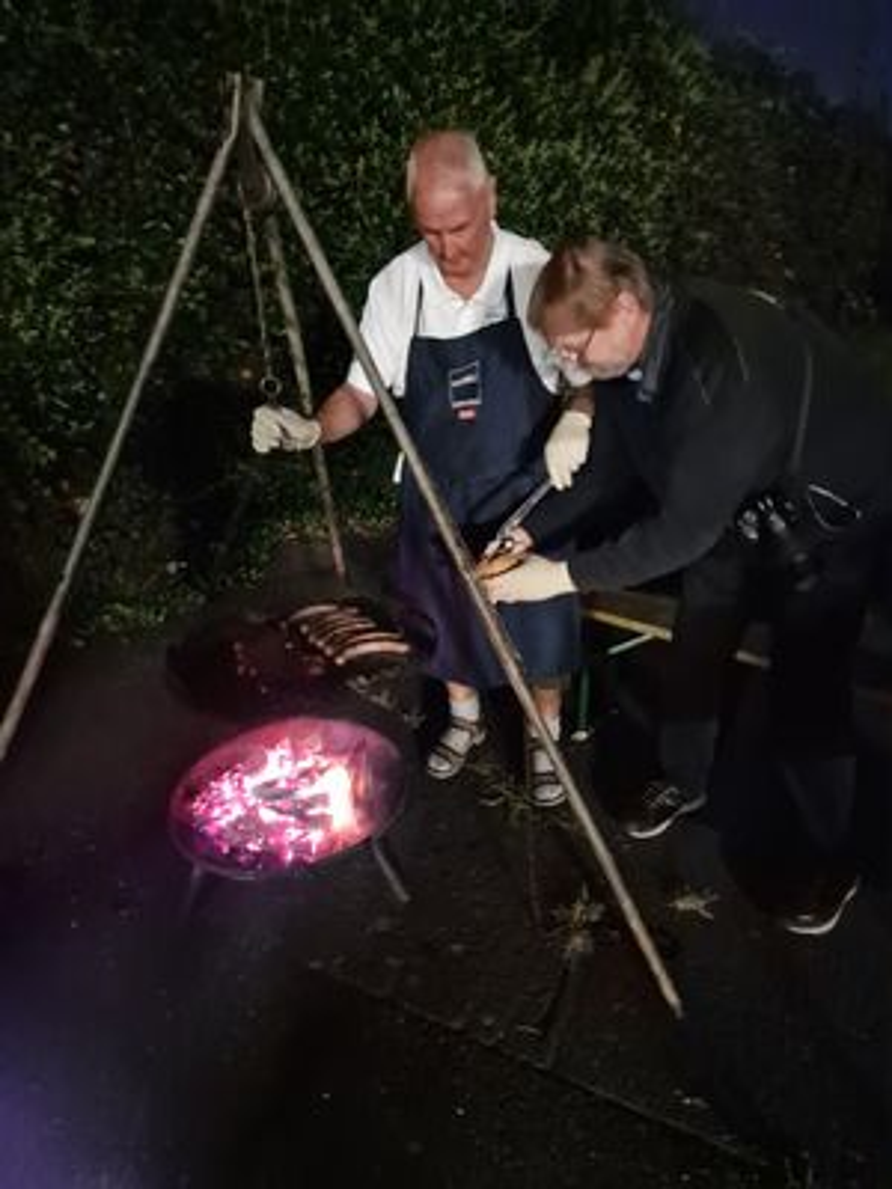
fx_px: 790
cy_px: 594
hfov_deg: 58.9
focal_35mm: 23
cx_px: 446
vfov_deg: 73.9
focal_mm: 6.4
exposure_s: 1/10
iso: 2500
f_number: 1.8
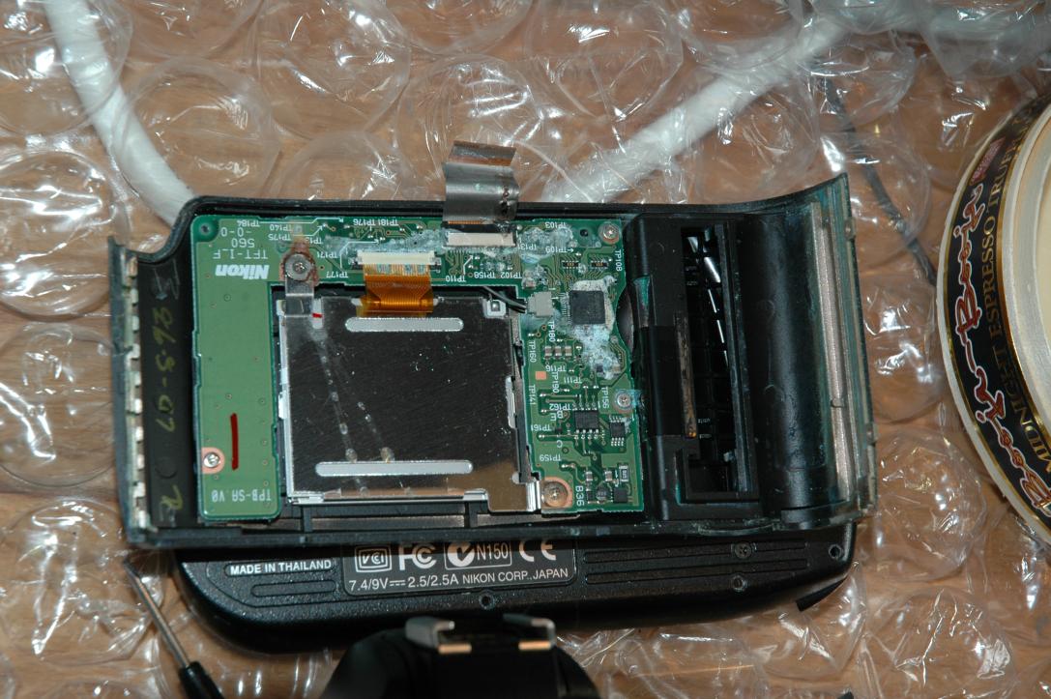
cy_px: 350
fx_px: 3063
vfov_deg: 13.0
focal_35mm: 105
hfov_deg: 19.5
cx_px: 526
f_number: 10
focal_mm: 70
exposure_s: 1/60
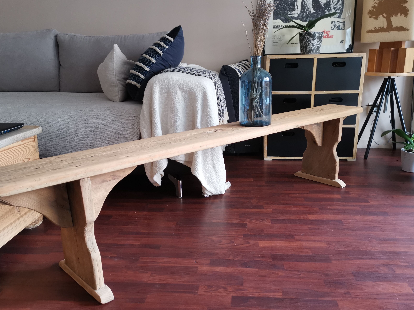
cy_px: 163
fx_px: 371
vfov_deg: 45.4
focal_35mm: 31
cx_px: 211
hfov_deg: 58.3
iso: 250
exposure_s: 1/50
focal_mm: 5.58
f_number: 1.8
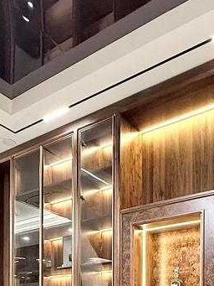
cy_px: 325
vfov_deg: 36.7
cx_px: 118
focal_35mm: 42
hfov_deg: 34.3
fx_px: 346
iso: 640
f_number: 2.2
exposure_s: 1/60
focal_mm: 2.22
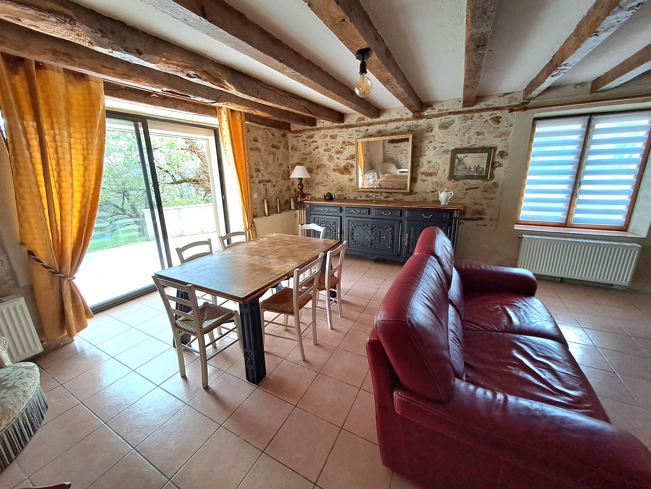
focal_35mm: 13
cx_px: 326
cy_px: 244
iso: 40
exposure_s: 1/50
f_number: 2.2
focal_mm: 1.42
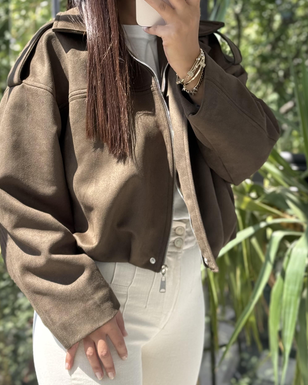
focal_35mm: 76
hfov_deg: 20.2
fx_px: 866
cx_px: 155
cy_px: 153
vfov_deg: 25.0
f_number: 1.78
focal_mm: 6.76
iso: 80
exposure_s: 1/516
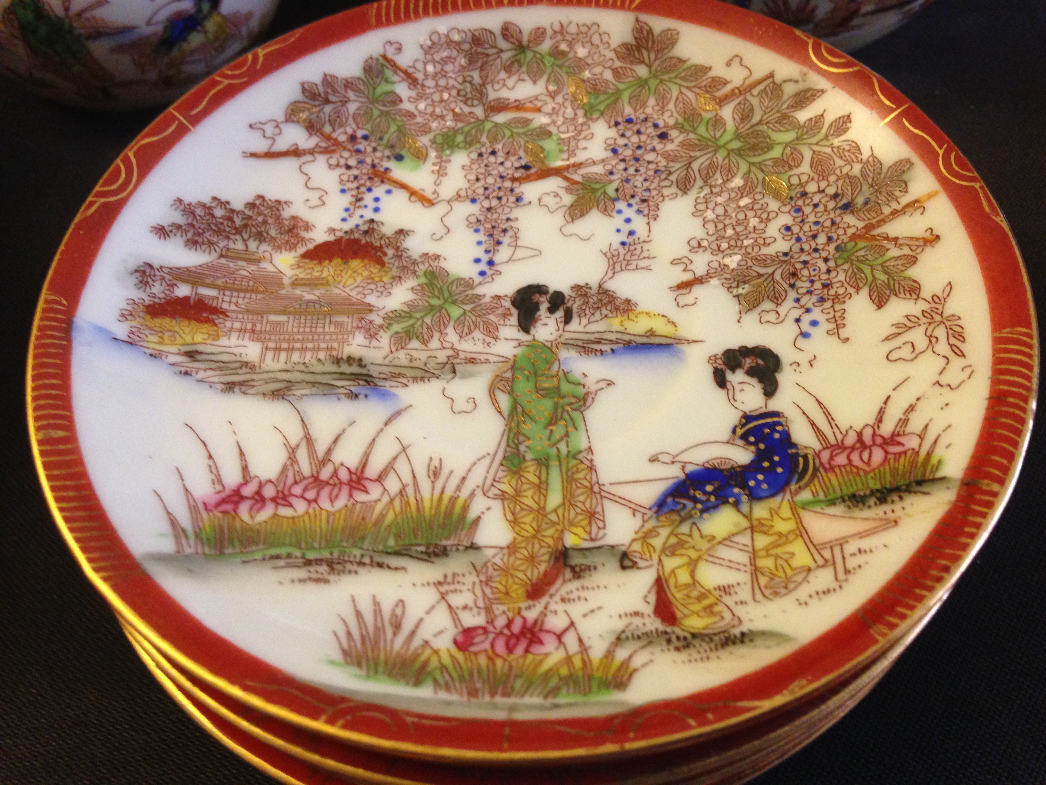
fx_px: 997
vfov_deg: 42.9
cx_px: 523
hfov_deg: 55.4
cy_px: 392
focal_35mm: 33
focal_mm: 4.12
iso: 320
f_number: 2.4
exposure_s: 1/20
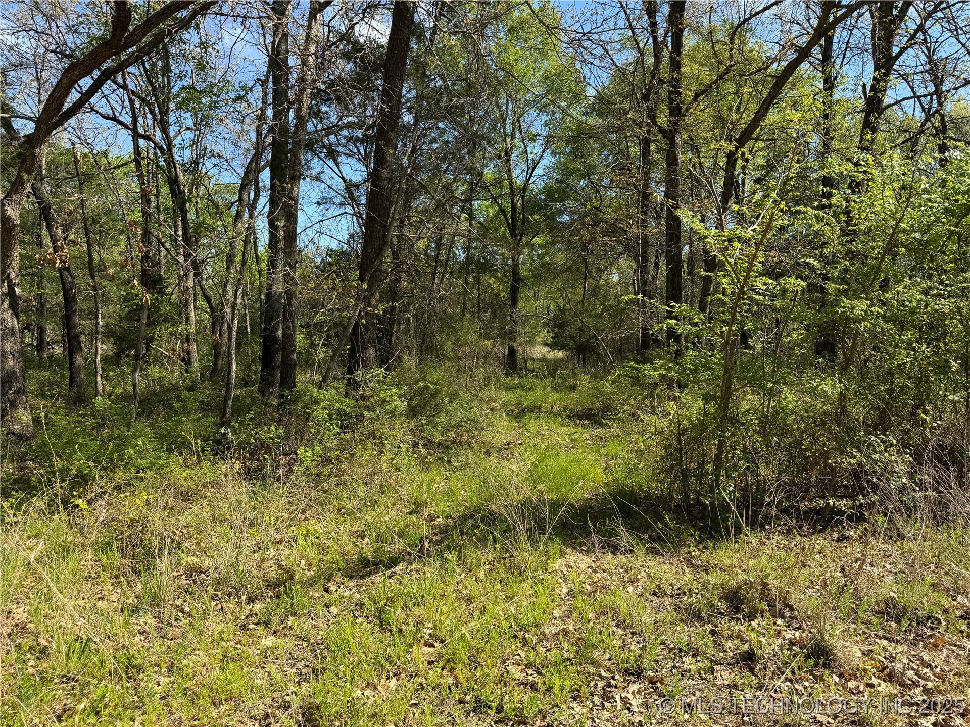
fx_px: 673
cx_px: 485
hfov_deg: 71.6
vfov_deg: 56.8
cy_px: 364
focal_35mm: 24
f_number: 1.78
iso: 80
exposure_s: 1/1678
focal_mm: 6.76
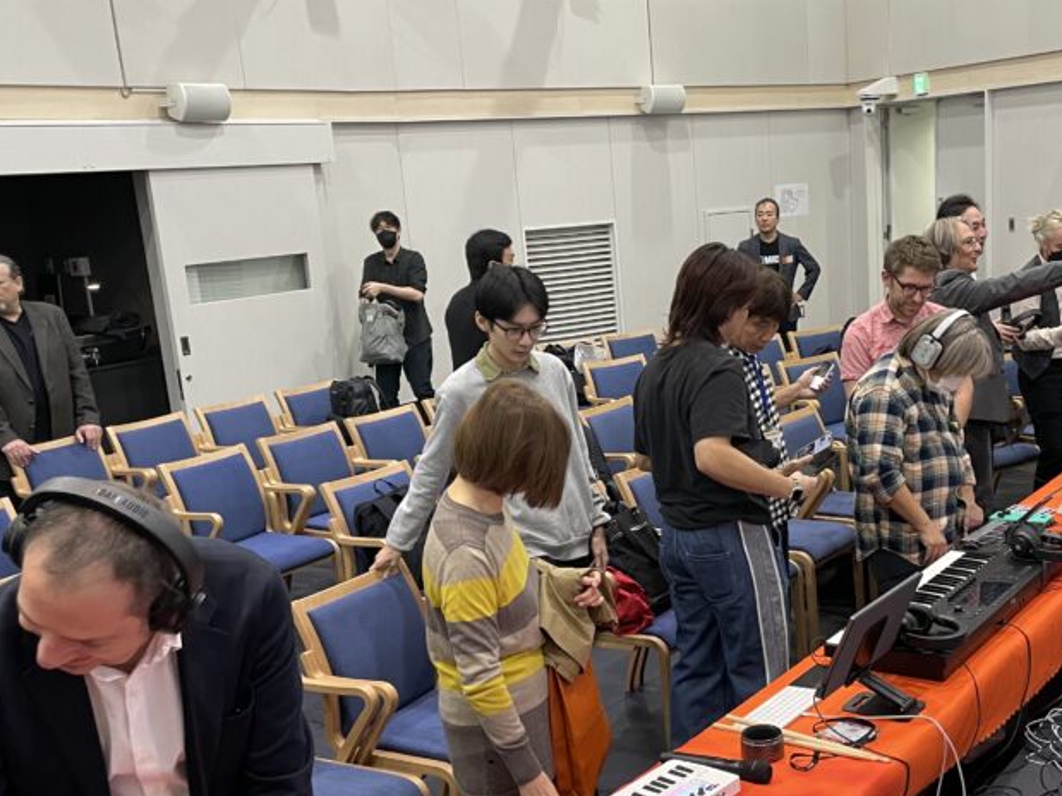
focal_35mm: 43
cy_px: 511
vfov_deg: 33.4
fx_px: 1319
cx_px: 702
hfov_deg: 43.3
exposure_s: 1/51
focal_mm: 4.2
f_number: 1.6
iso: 160
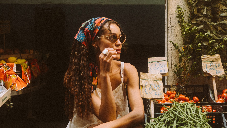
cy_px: 83
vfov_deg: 17.4
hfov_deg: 30.0
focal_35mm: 69
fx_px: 415
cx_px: 175
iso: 250
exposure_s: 1/250
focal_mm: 35
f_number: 3.5
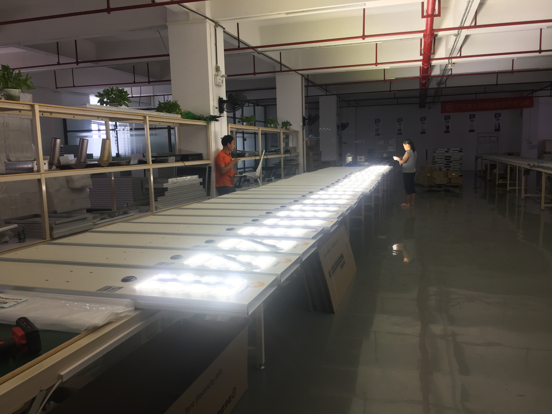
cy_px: 207
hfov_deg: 61.7
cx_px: 276
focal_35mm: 29
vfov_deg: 48.2
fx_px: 462
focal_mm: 4.15
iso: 40
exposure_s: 1/100
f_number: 2.2
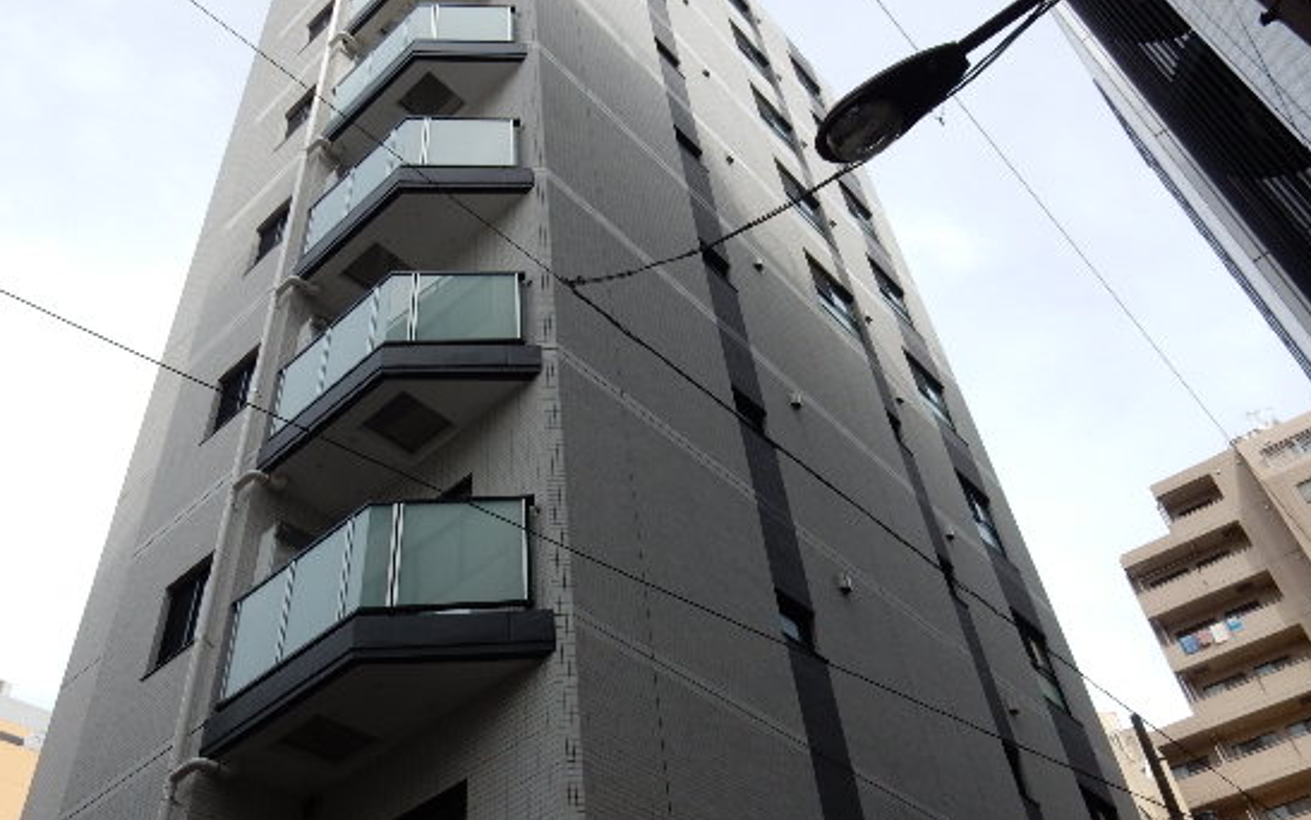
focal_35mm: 31
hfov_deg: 61.2
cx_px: 633
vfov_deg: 40.6
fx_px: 1108
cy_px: 410
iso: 125
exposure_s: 1/800
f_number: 3.7
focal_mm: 4.5
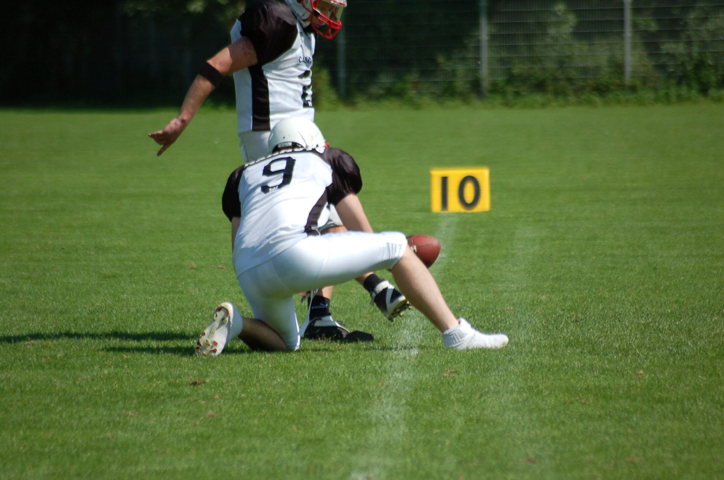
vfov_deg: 3.4
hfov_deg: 5.1
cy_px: 240
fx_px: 8130
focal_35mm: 405
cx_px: 362
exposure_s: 1/2000
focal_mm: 270
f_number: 5.6
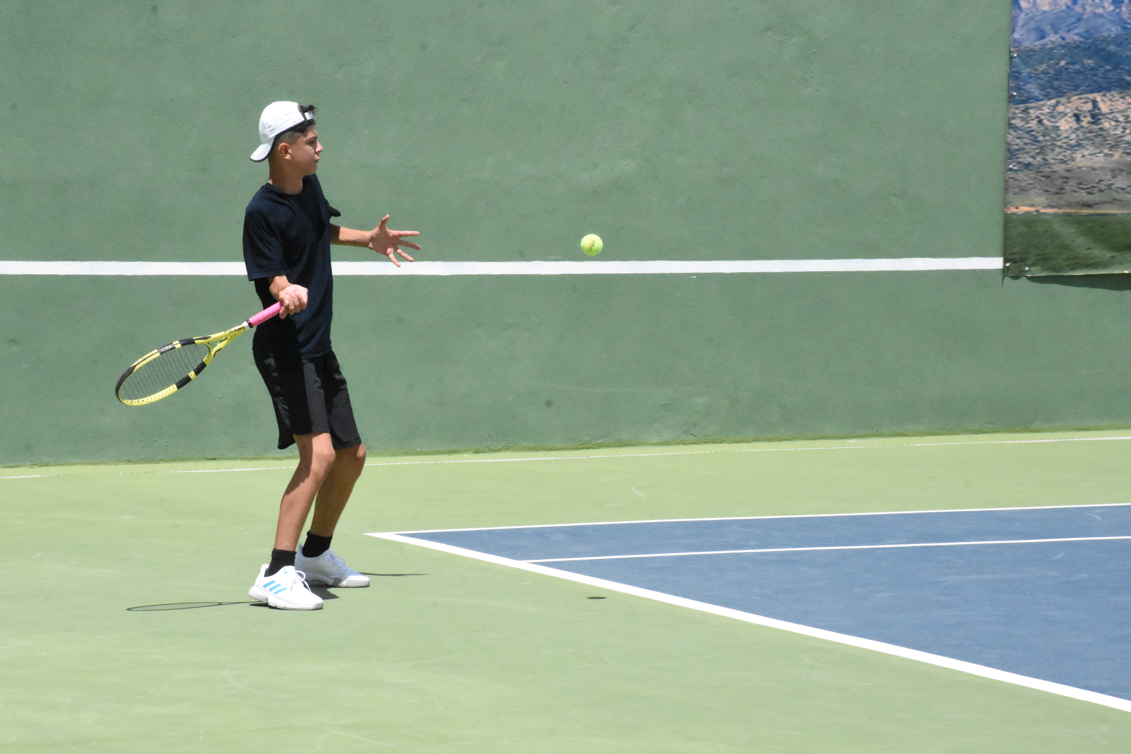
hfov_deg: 18.0
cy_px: 375
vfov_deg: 12.1
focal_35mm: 114
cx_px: 566
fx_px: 3566
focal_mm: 75
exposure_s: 1/5000
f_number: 18
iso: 8000
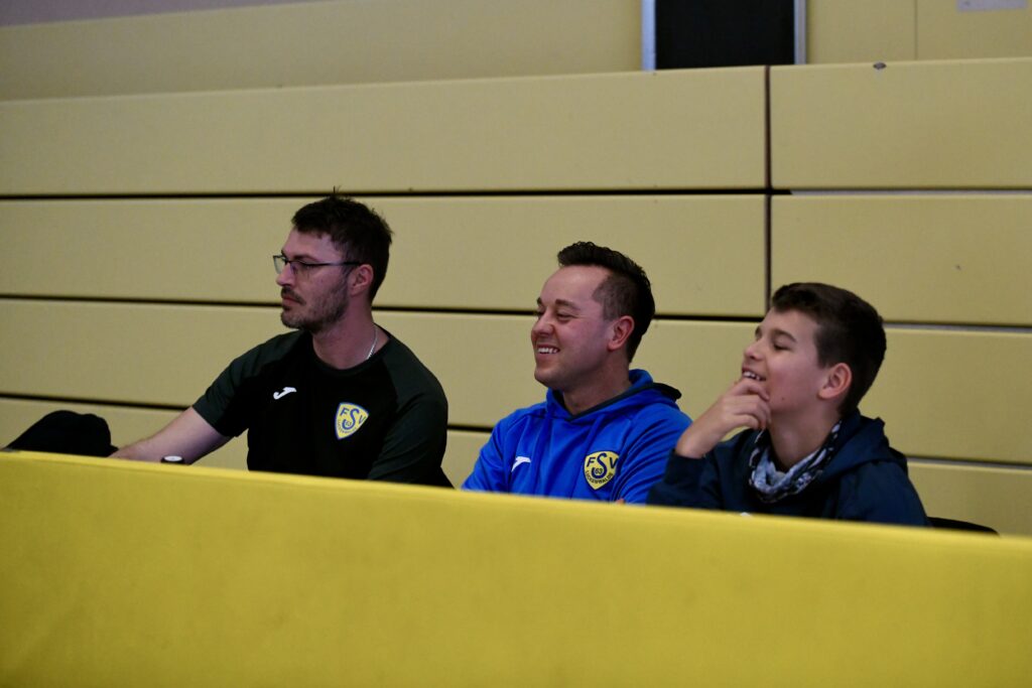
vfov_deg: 19.5
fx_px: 2007
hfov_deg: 28.8
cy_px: 344
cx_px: 516
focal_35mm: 70
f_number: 2.8
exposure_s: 1/1250
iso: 5000
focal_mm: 70
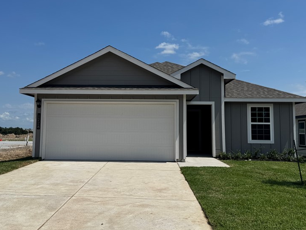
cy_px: 104
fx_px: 301
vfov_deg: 41.7
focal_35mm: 34
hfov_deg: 53.9
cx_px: 138
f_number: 1.78
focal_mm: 6.76
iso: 80
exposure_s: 1/12346
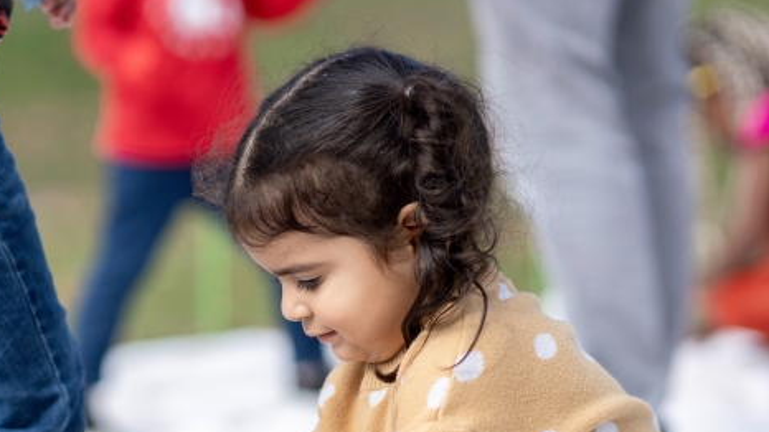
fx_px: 3894
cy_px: 412
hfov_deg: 11.3
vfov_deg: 6.3
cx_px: 223
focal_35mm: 191
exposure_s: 1/1250
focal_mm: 85
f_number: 2.2
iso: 100
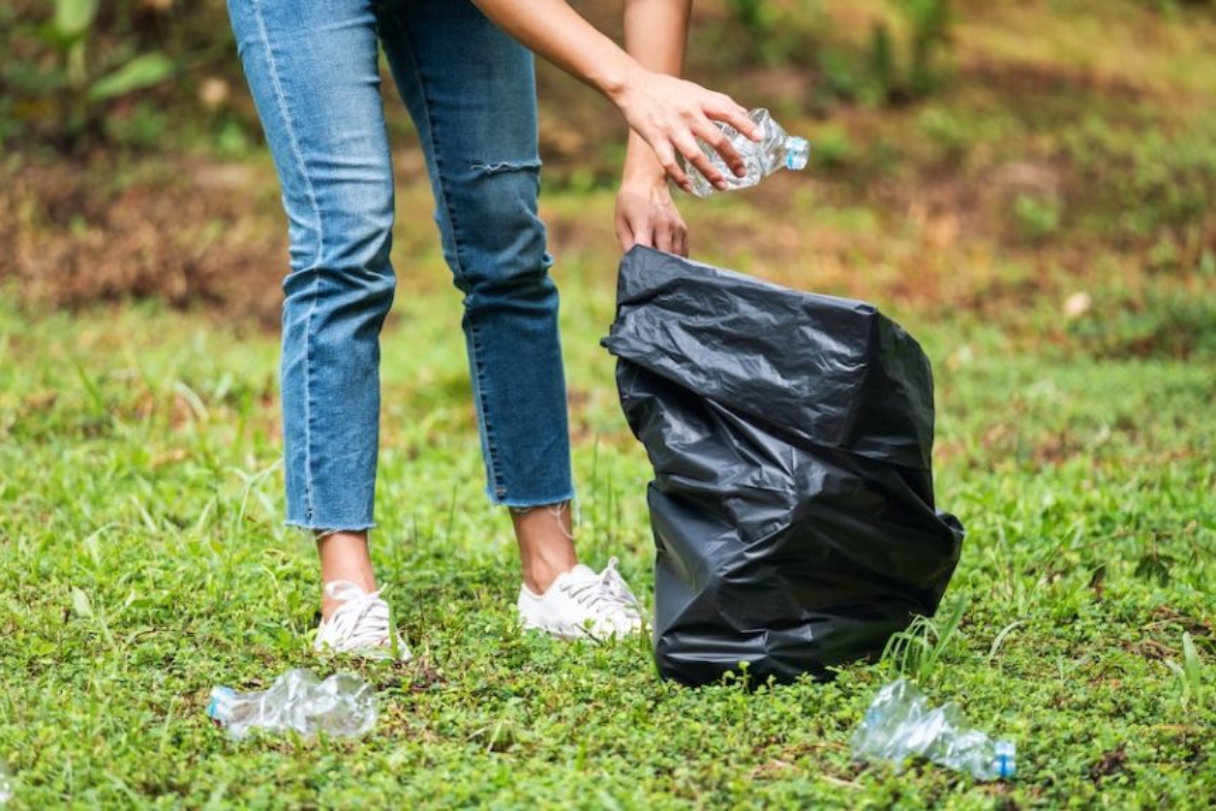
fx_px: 7092
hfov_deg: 9.8
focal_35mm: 210
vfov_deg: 6.5
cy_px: 406
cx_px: 608
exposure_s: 1/750
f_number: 2.8
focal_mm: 140
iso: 200
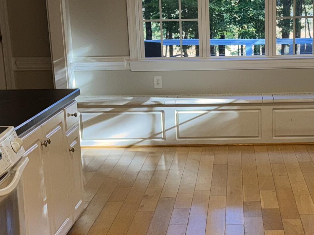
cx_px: 216
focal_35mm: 76
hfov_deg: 25.5
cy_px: 152
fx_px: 690
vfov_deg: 19.4
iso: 100
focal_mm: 6.76
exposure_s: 1/120
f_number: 1.78
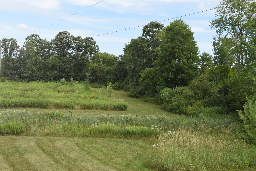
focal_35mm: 44
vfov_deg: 30.9
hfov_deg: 45.0
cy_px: 86
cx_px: 128
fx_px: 309
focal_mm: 29
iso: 100
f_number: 7.1
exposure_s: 1/200
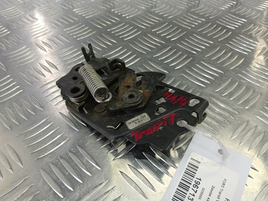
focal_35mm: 23
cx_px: 134
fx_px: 178
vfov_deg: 58.9
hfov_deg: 73.9
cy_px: 100
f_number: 1.6
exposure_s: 1/50
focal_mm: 4.11
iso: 125
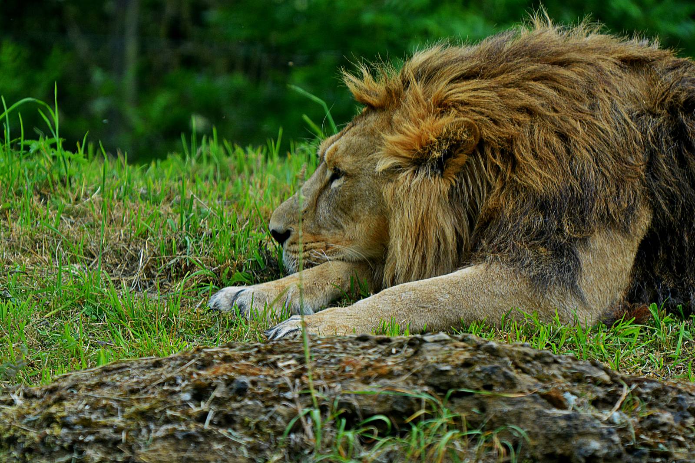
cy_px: 232
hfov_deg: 6.0
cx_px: 348
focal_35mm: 345
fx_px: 6661
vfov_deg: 4.0
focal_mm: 230
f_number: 6
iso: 800
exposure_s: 1/800
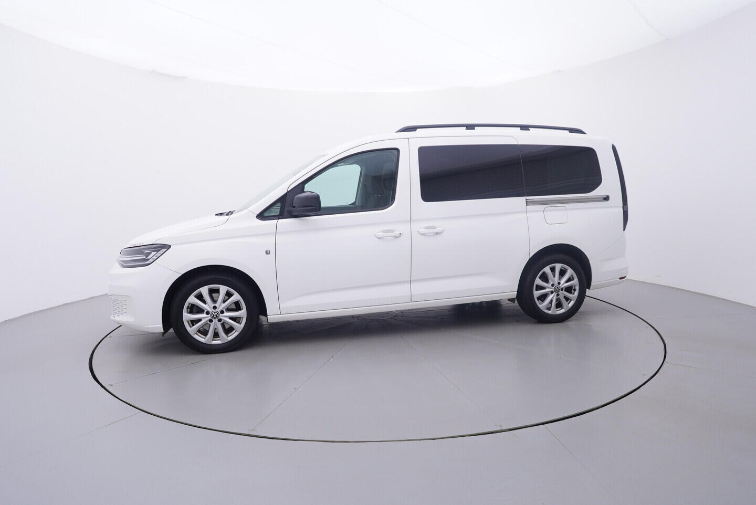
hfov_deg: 77.3
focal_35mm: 22
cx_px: 378
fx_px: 473
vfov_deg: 56.2
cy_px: 252
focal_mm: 15
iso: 200
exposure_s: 1/80
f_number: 5
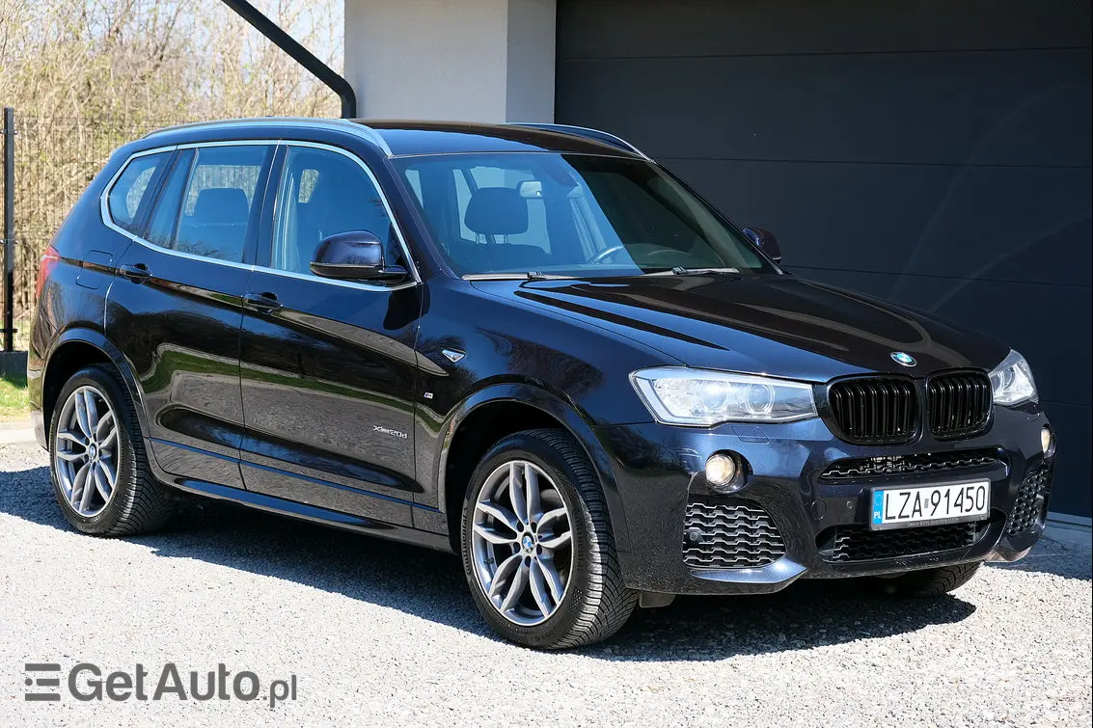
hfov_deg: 24.5
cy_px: 364
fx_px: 2519
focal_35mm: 83
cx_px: 546
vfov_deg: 16.4
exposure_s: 1/280
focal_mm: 55
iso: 320
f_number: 5.6
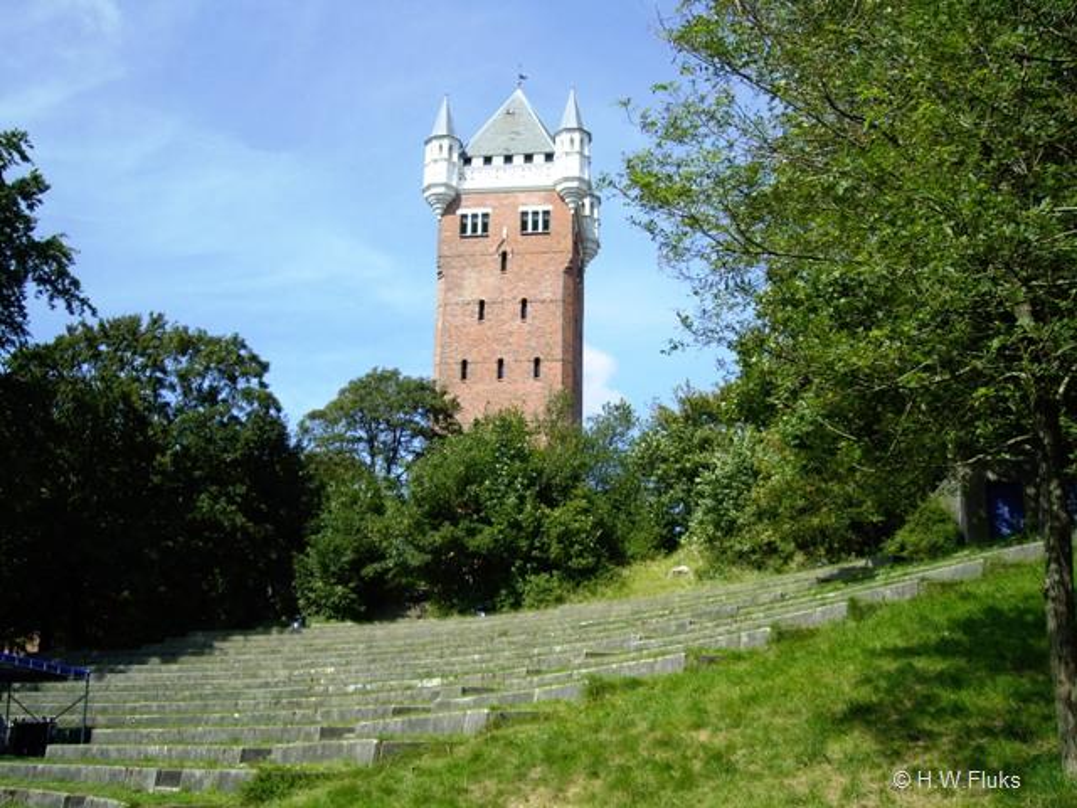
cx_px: 538
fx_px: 1182
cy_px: 404
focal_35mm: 38
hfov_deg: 49.0
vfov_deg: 37.7
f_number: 4.3
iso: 50
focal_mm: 6.2
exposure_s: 1/250
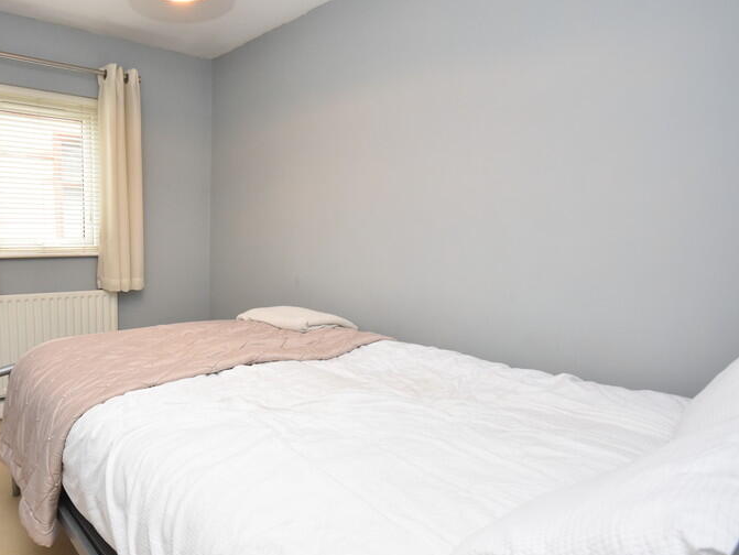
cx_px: 194
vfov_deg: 61.0
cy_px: 304
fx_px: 470
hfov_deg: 71.7
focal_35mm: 22
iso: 500
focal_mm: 10
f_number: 4
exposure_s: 1/60
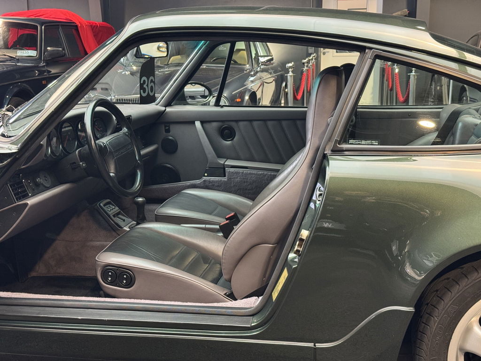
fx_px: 667
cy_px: 180
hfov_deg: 39.7
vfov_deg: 30.3
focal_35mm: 48
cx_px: 240
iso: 250
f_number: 1.78
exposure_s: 1/33
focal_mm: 6.76
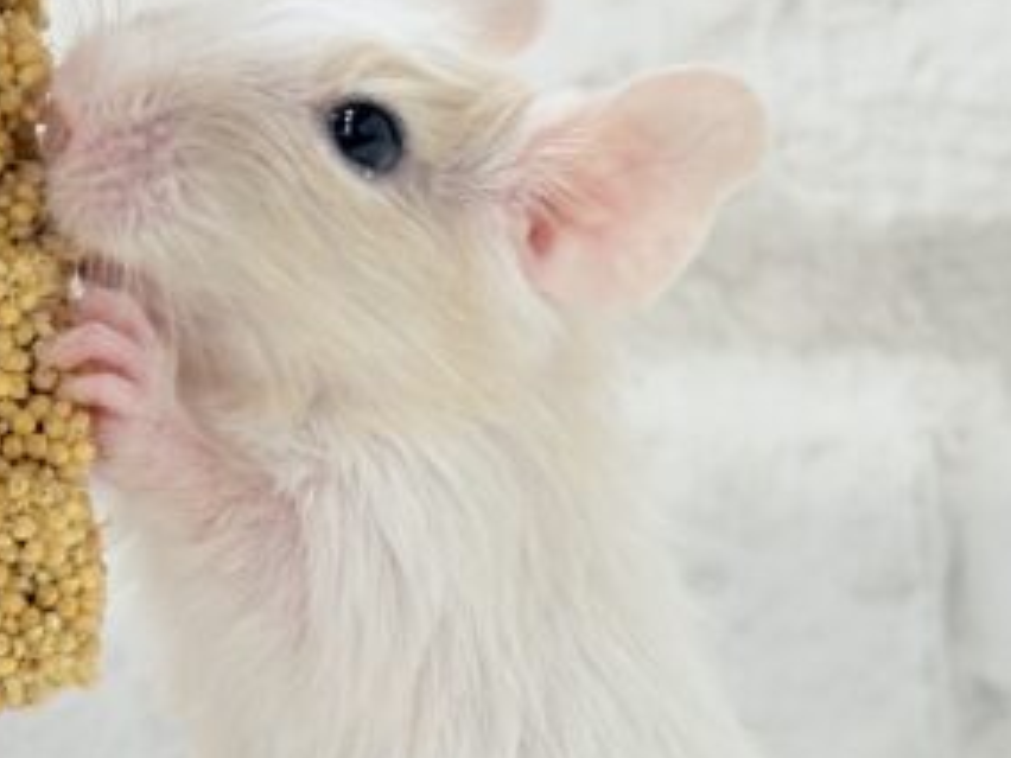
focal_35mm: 117
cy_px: 605
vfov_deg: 12.6
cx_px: 687
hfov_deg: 16.8
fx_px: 3417
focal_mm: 5.96
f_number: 1.6
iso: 40
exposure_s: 1/50
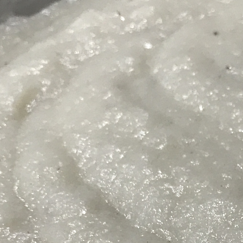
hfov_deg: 16.7
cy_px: 263
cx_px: 307
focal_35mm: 99
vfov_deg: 17.0
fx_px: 786
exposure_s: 1/24
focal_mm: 3.99
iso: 40
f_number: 1.8
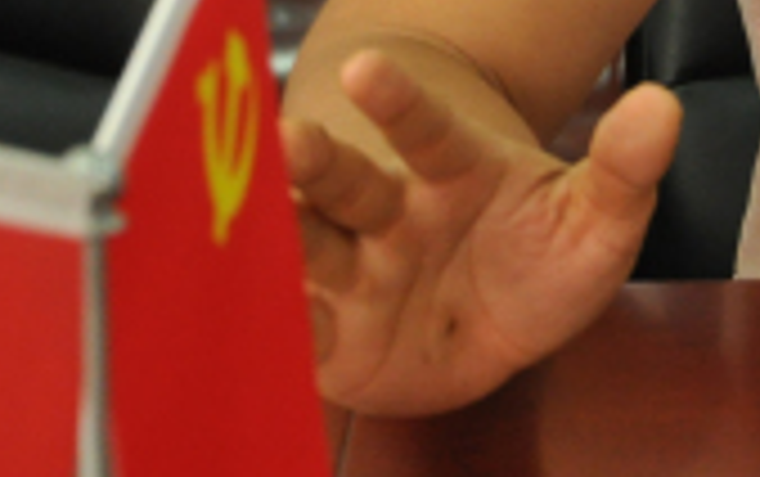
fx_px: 8127
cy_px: -590
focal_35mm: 392
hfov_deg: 5.3
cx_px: 1120
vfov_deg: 3.3
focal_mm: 58
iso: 1000
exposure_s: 1/60
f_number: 5.6
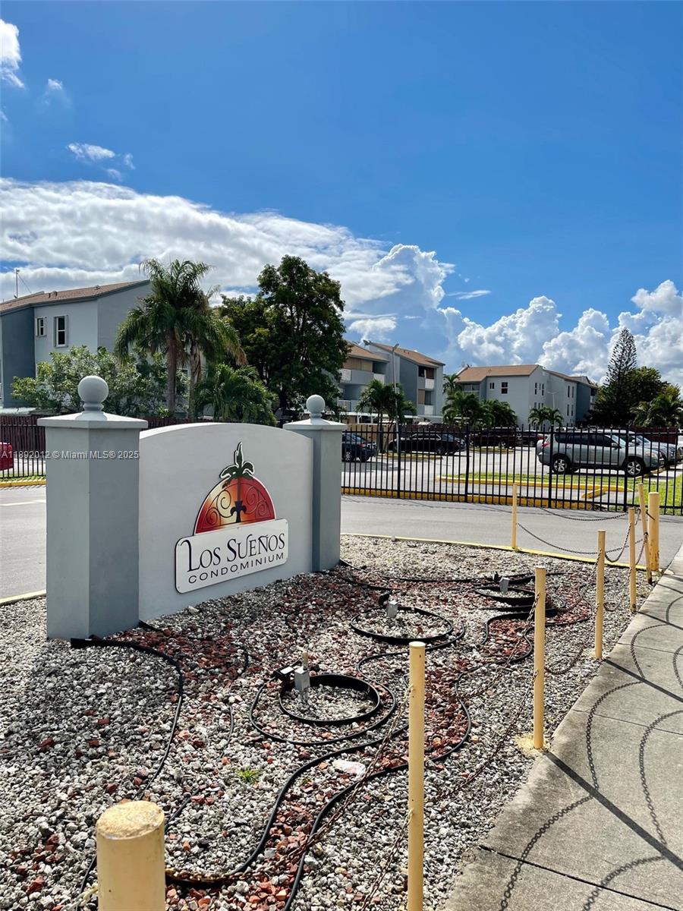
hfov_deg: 53.1
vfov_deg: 67.3
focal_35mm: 26
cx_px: 342
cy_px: 456
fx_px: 684
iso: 32
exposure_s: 1/7407
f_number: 1.6
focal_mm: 5.1
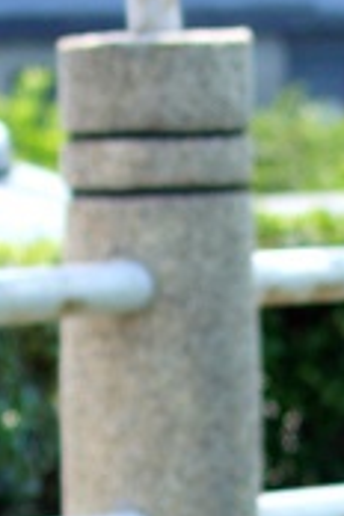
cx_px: 203
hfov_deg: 2.1
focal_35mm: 664
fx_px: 9516
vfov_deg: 3.1
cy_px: 1210
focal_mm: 75
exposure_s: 1/250
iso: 100
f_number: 6.3
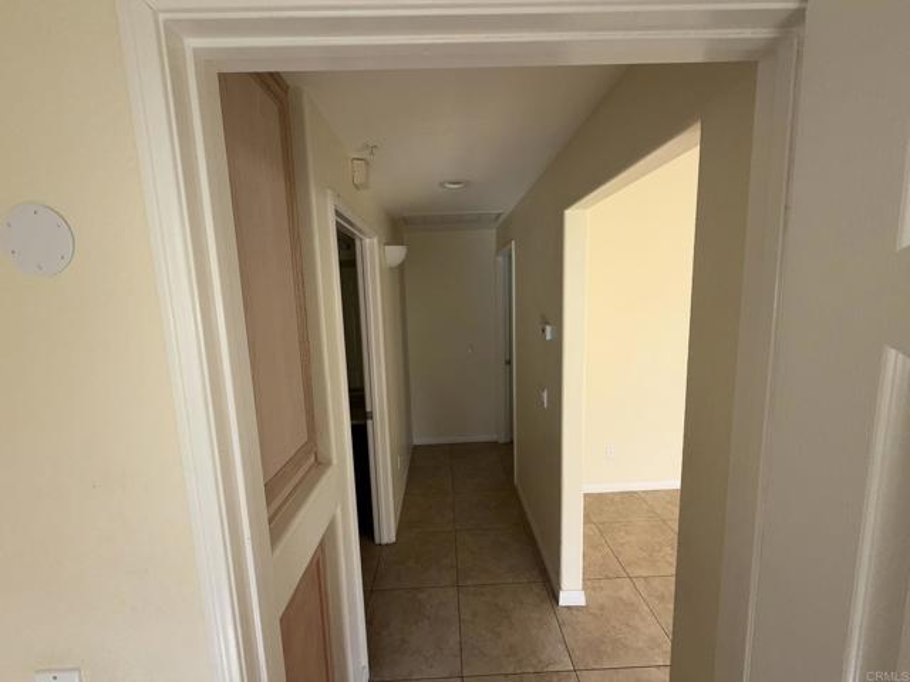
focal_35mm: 14
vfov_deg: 85.7
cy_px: 341
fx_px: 368
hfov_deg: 102.1
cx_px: 455
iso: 40
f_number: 2.2
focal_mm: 2.22
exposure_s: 1/121
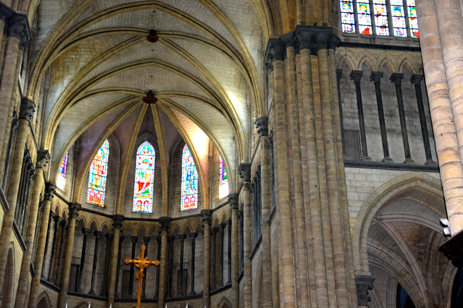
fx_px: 656
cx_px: 232
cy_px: 154
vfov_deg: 26.5
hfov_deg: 38.9
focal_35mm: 51
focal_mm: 34
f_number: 4.2
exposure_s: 1/60
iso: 2000
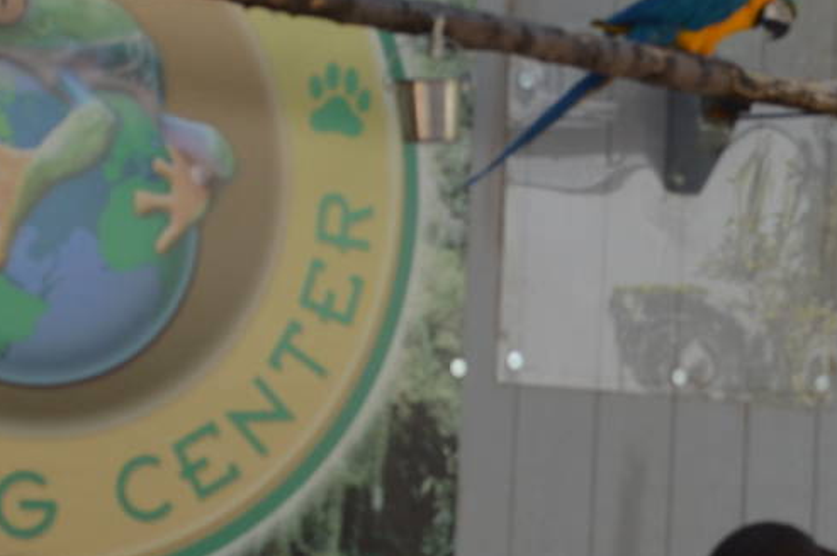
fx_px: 2484
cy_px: 542
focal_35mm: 107
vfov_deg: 12.6
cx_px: 694
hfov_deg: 18.9
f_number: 7.1
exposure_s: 1/200
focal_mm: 22
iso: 200
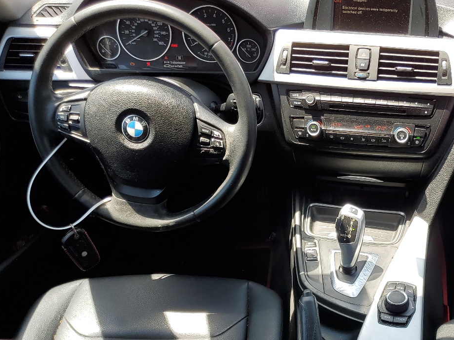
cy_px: 246
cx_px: 336
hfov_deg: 41.0
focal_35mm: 45
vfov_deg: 31.7
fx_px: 590
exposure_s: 1/323
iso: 50
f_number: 1.5
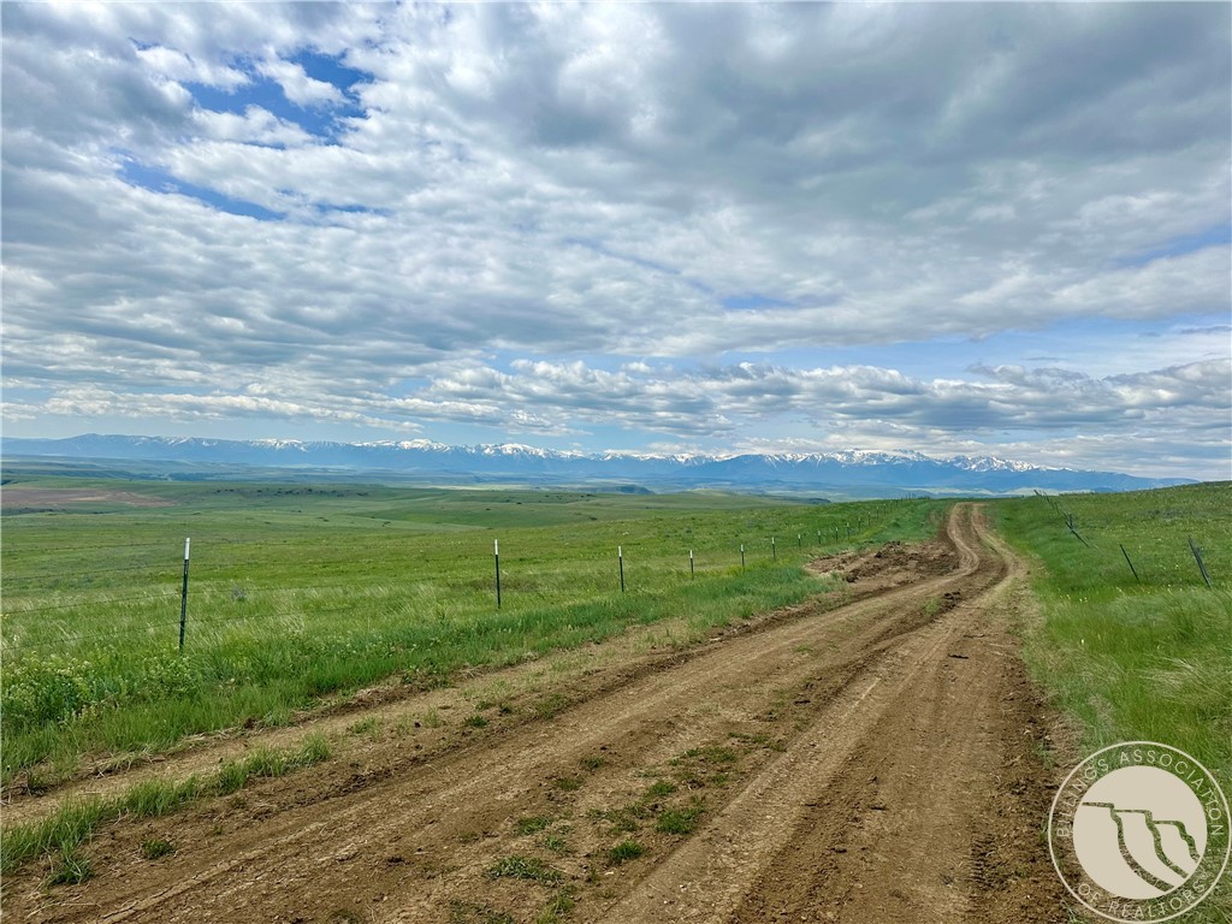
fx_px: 854
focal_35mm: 24
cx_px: 616
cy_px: 462
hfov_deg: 71.6
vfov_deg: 56.8
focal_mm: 6.86
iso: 80
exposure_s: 1/7576
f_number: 1.78
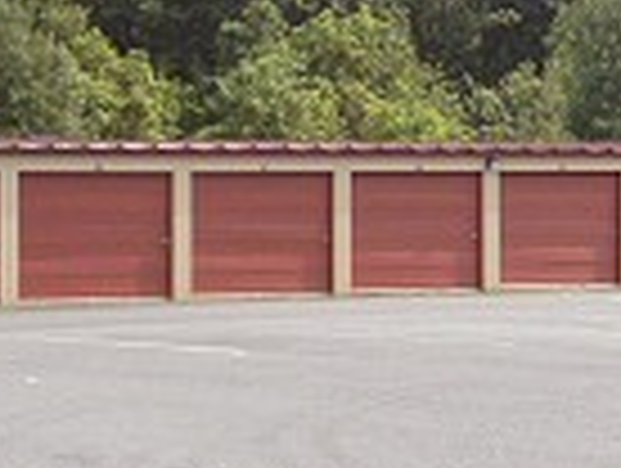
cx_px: 806
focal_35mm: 153
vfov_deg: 9.7
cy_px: 140
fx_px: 2750
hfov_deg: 12.5
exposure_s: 1/386
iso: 80
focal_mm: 8.6
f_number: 3.9
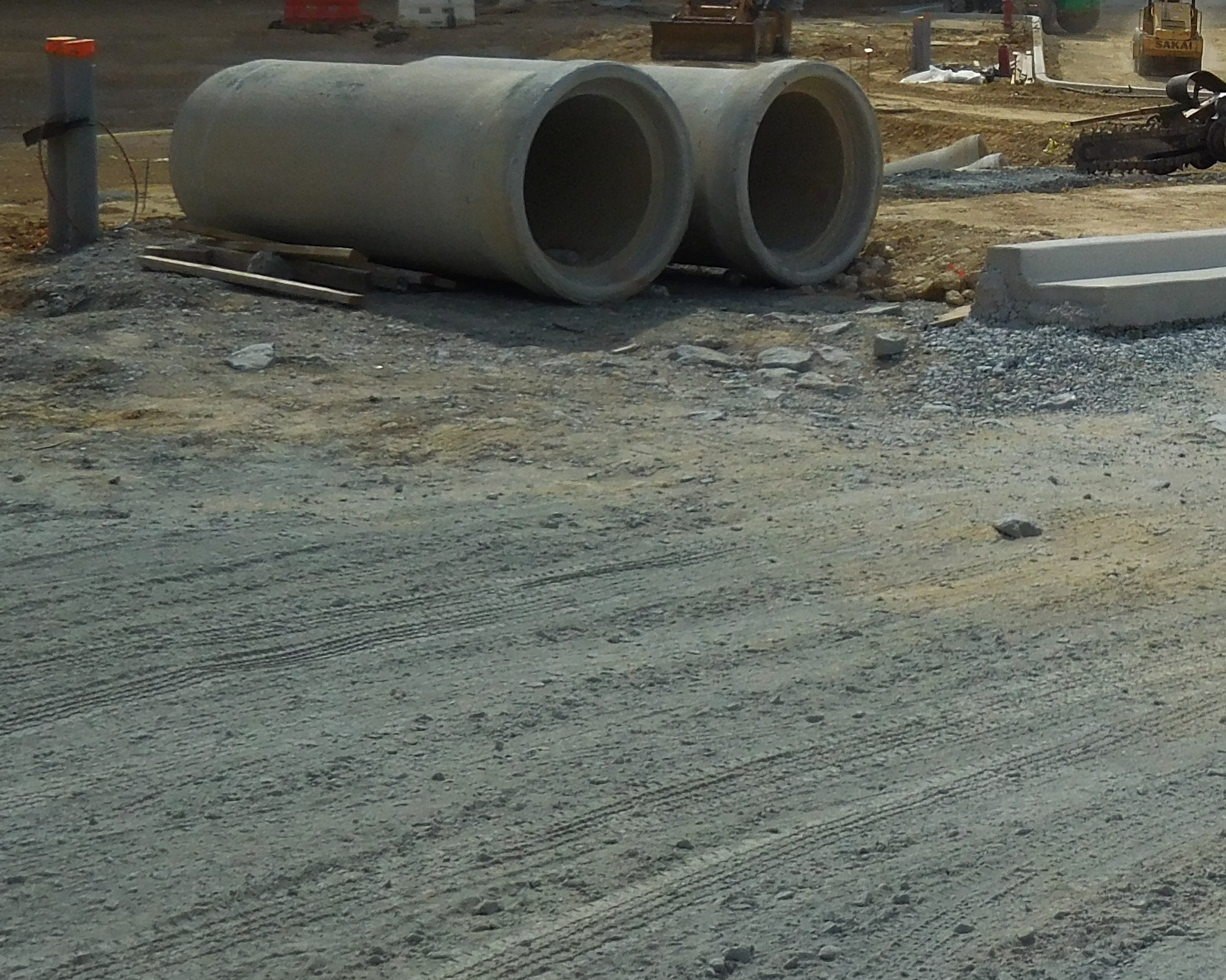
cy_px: -38
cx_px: 1254
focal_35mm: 75
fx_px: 2721
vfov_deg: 19.7
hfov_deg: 24.1
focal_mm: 5.9
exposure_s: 1/2000
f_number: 3.7
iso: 125
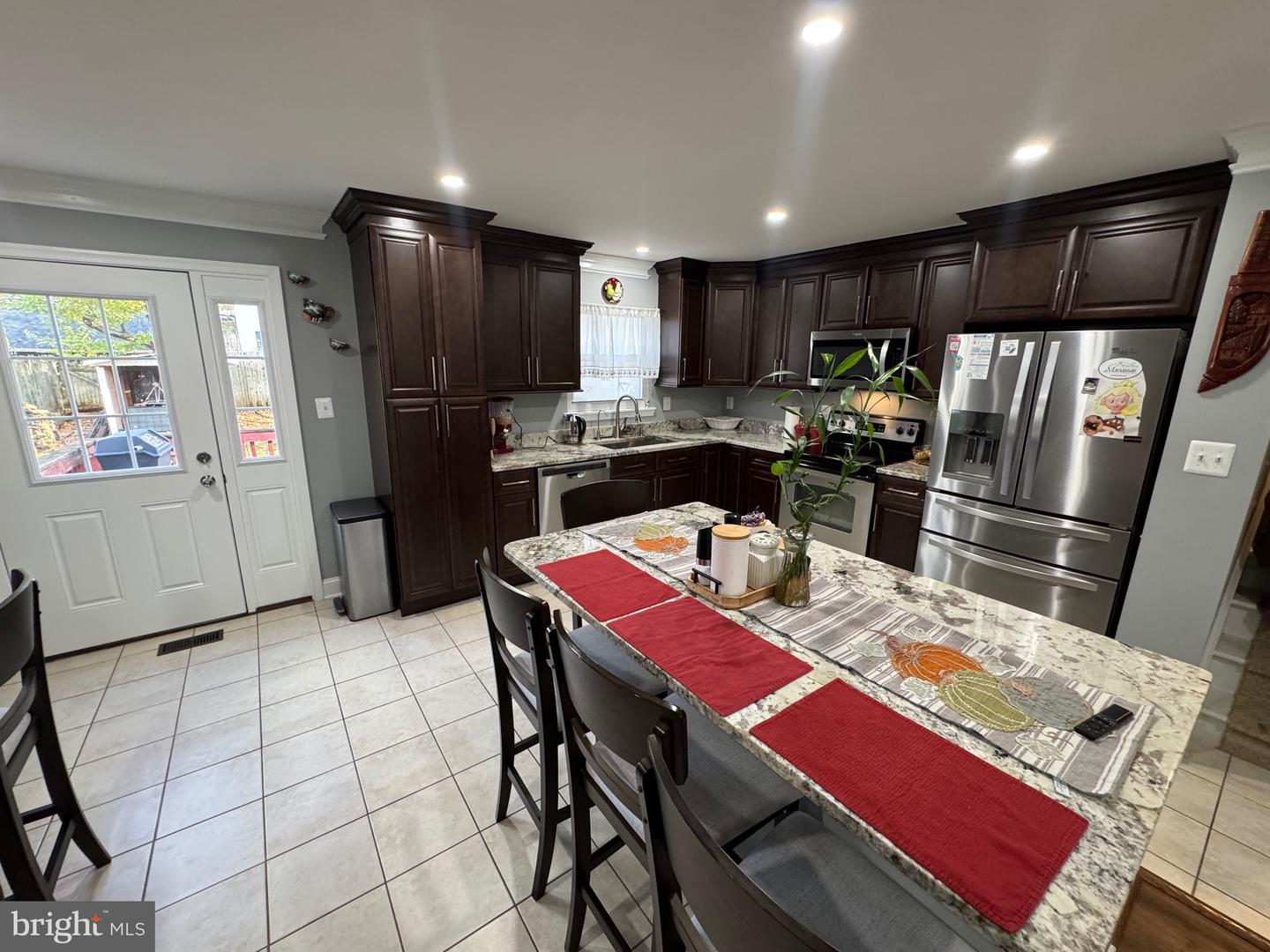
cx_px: 635
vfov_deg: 85.7
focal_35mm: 14
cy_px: 476
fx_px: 514
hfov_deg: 102.1
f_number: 2.2
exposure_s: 1/60
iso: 320
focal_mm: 2.22
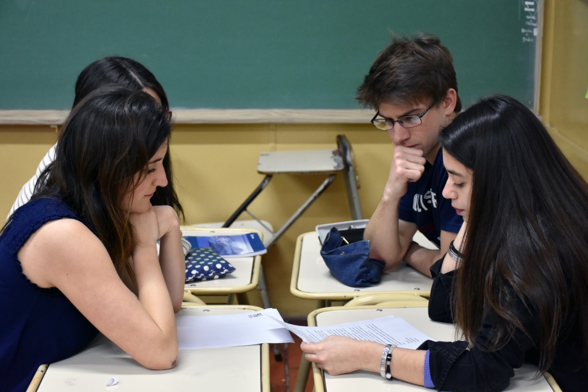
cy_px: 196
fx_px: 1176
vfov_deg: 18.9
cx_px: 294
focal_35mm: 72
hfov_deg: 28.1
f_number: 4.5
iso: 2000
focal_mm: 48
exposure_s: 1/60
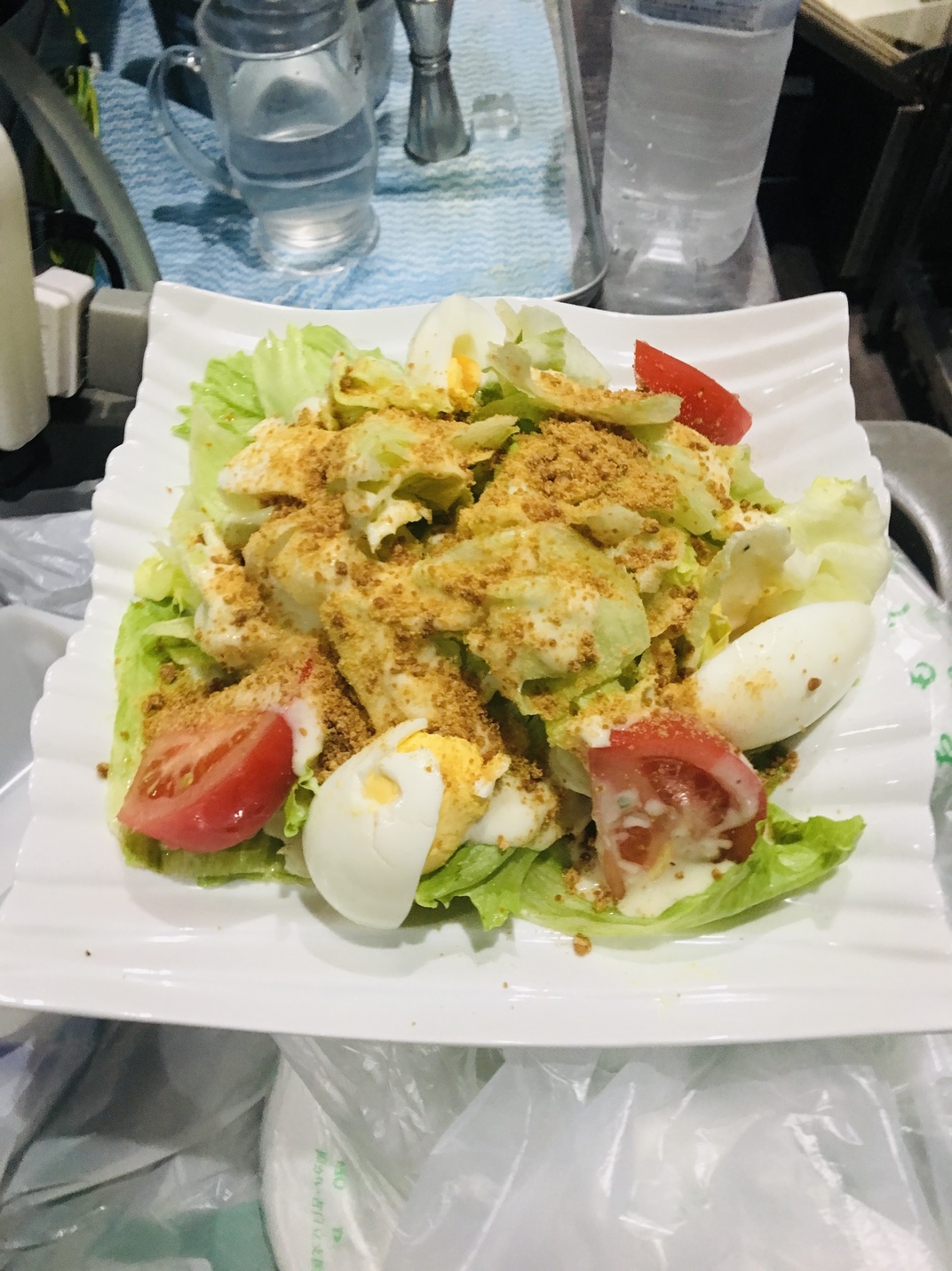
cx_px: 476
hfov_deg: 48.2
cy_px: 636
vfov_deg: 61.7
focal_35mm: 29
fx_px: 1064
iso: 64
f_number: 2.2
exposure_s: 1/15
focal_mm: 4.15
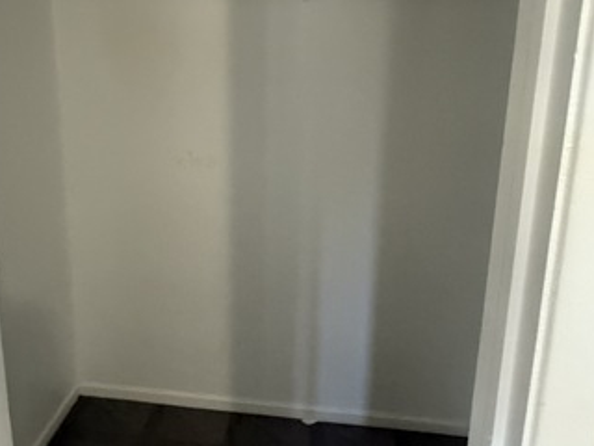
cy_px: 134
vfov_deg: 48.5
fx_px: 480
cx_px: 258
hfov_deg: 63.2
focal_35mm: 28
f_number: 2.2
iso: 800
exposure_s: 1/60
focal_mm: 2.22
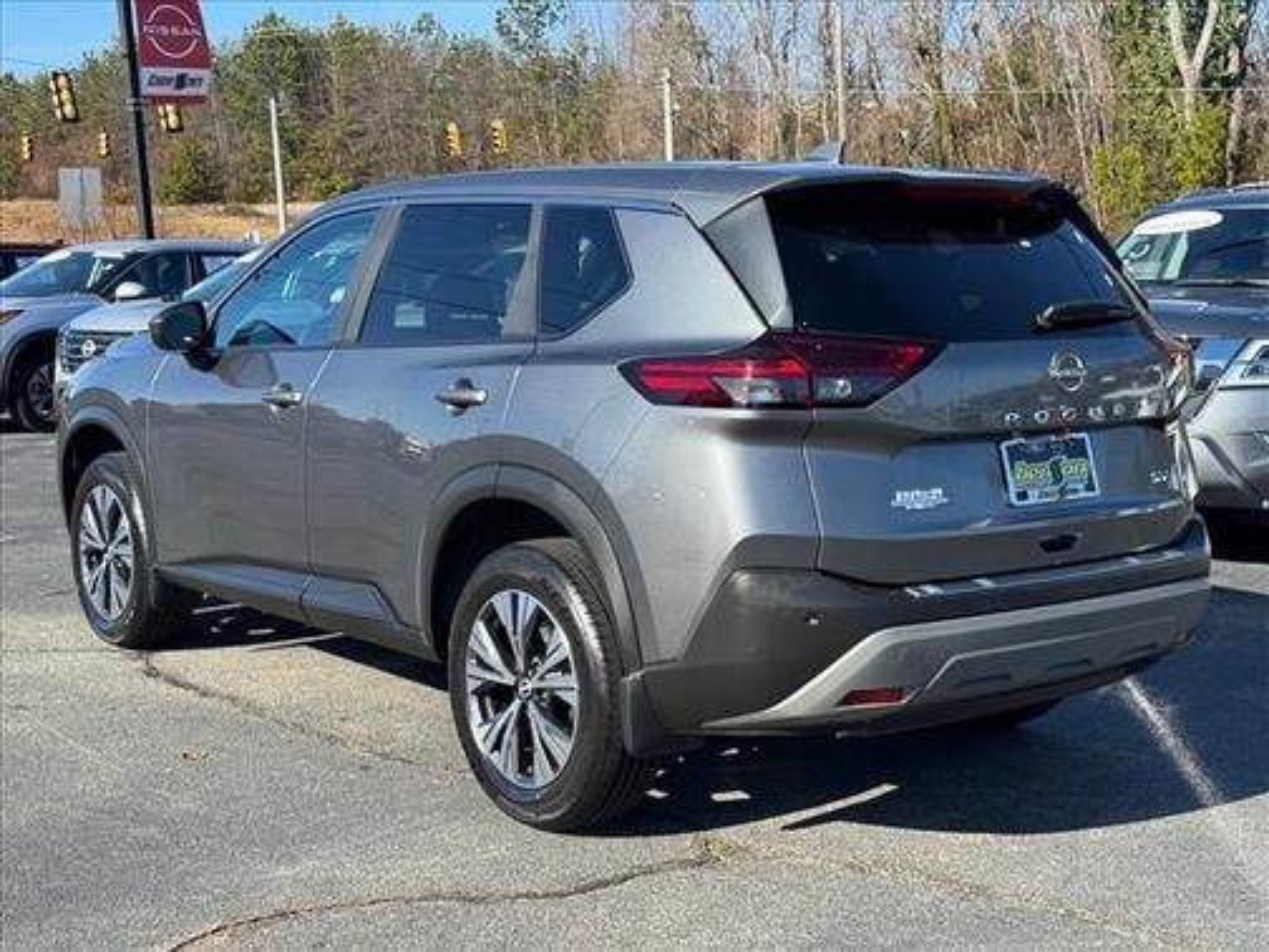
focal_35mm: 48
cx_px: 634
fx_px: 1760
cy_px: 476
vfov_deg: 30.3
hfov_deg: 39.7
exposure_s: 1/1923
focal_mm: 6.76
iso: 64
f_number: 1.78
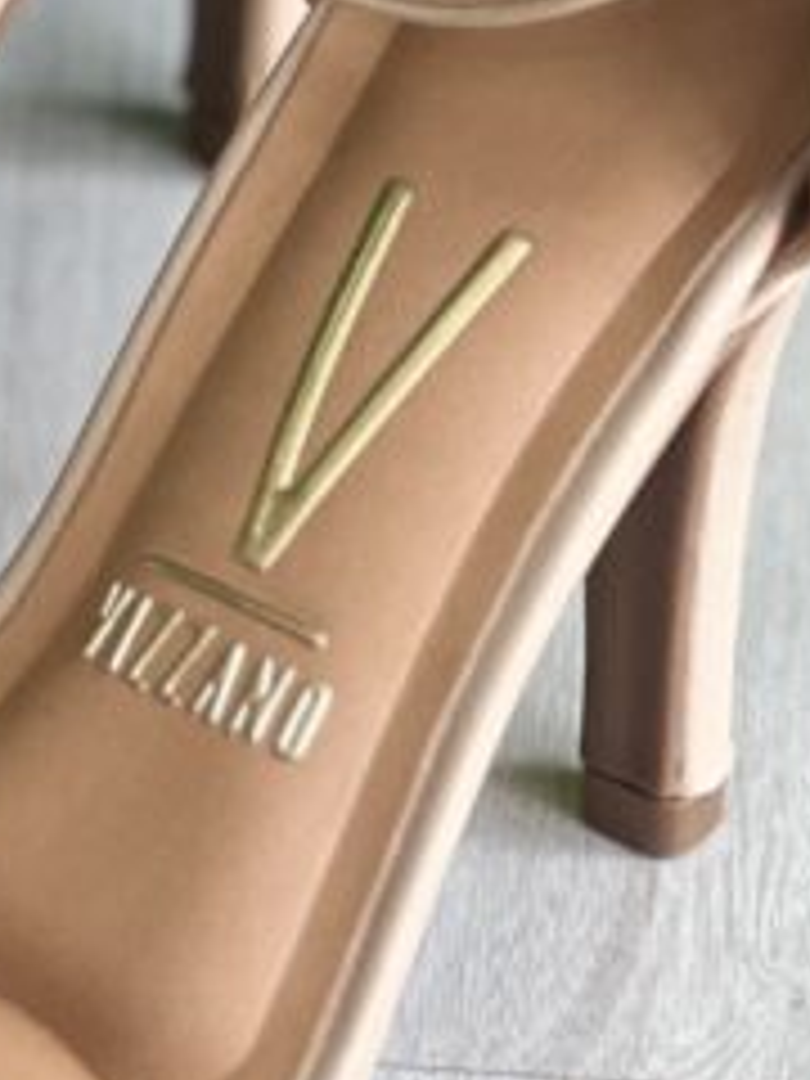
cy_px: 2
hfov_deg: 5.0
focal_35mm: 299
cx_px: 0
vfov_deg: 6.6
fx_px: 9329
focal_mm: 9
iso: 125
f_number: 2.8
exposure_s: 1/120
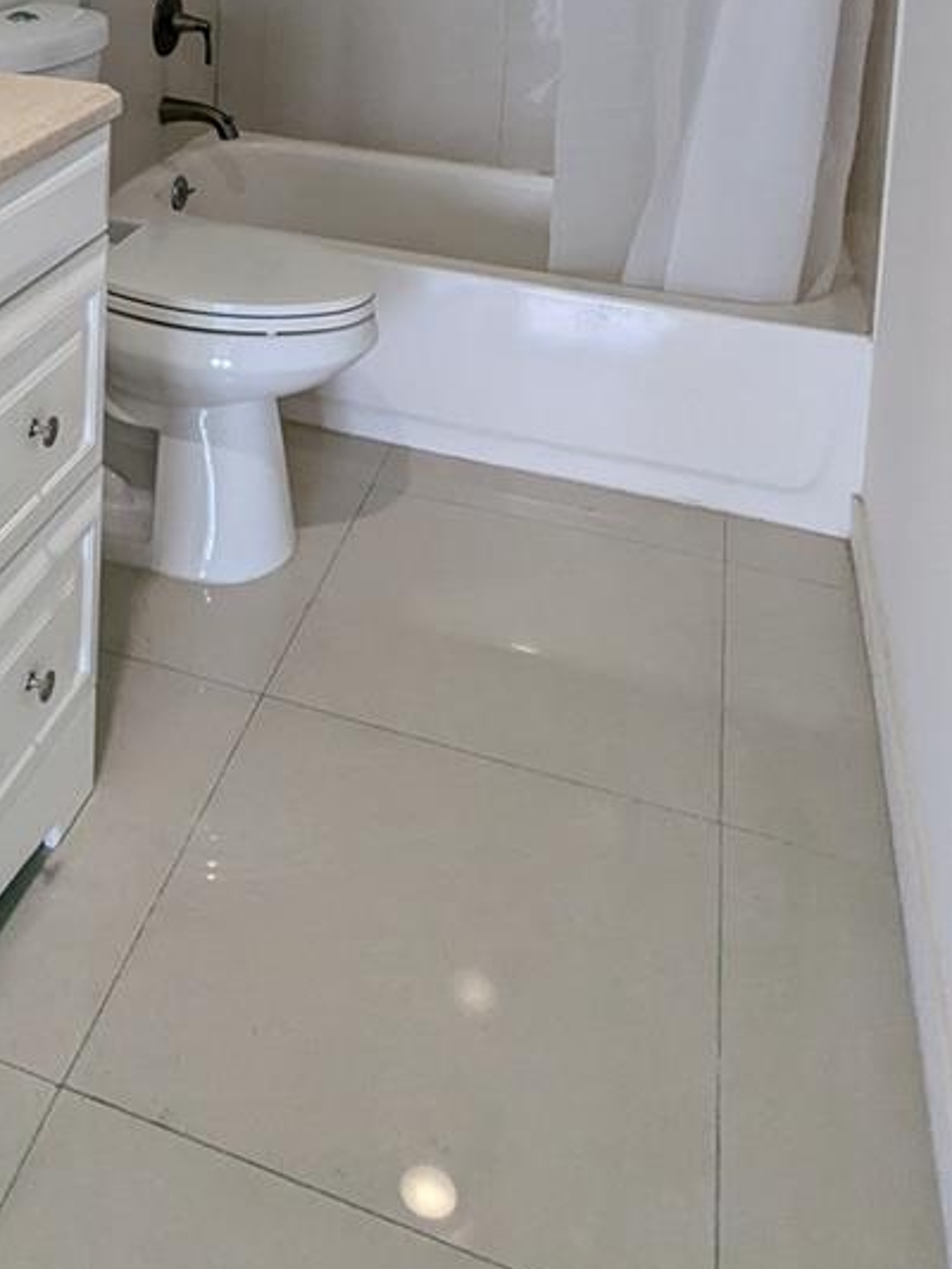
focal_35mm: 36
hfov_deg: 38.7
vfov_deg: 41.6
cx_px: 250
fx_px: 1320
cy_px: -107
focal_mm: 2.35
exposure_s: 1/120
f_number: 2.2
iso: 62
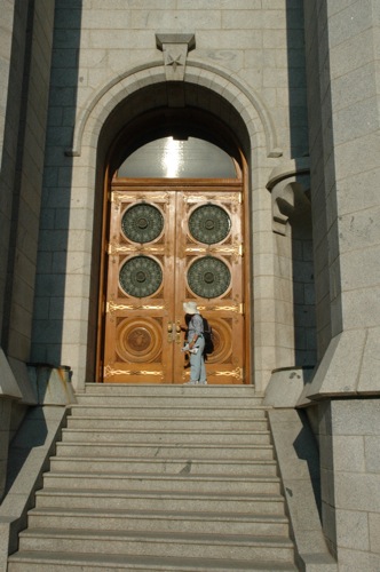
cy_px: 286
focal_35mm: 38
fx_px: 595
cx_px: 190
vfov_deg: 51.3
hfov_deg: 35.4
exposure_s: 1/1000
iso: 400
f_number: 11
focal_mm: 25
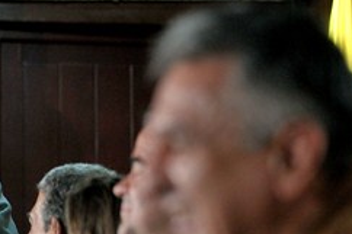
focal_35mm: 238
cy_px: 205
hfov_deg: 8.6
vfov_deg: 5.8
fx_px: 2325
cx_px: 77
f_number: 3.2
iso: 3200
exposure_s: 1/100
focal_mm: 125
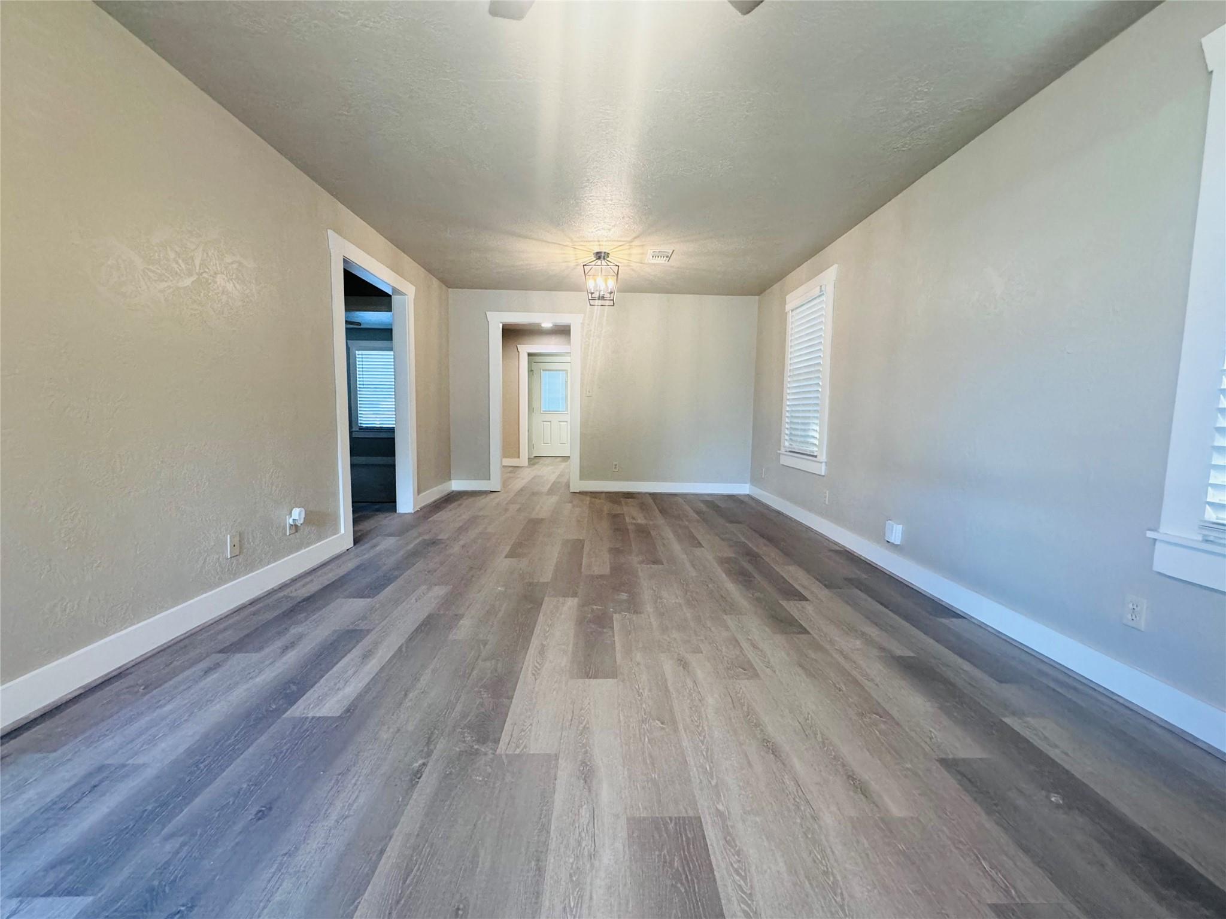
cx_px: 613
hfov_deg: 102.1
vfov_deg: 85.7
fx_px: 496
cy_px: 460
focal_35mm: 14
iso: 320
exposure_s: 1/120
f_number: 2.2
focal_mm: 2.22
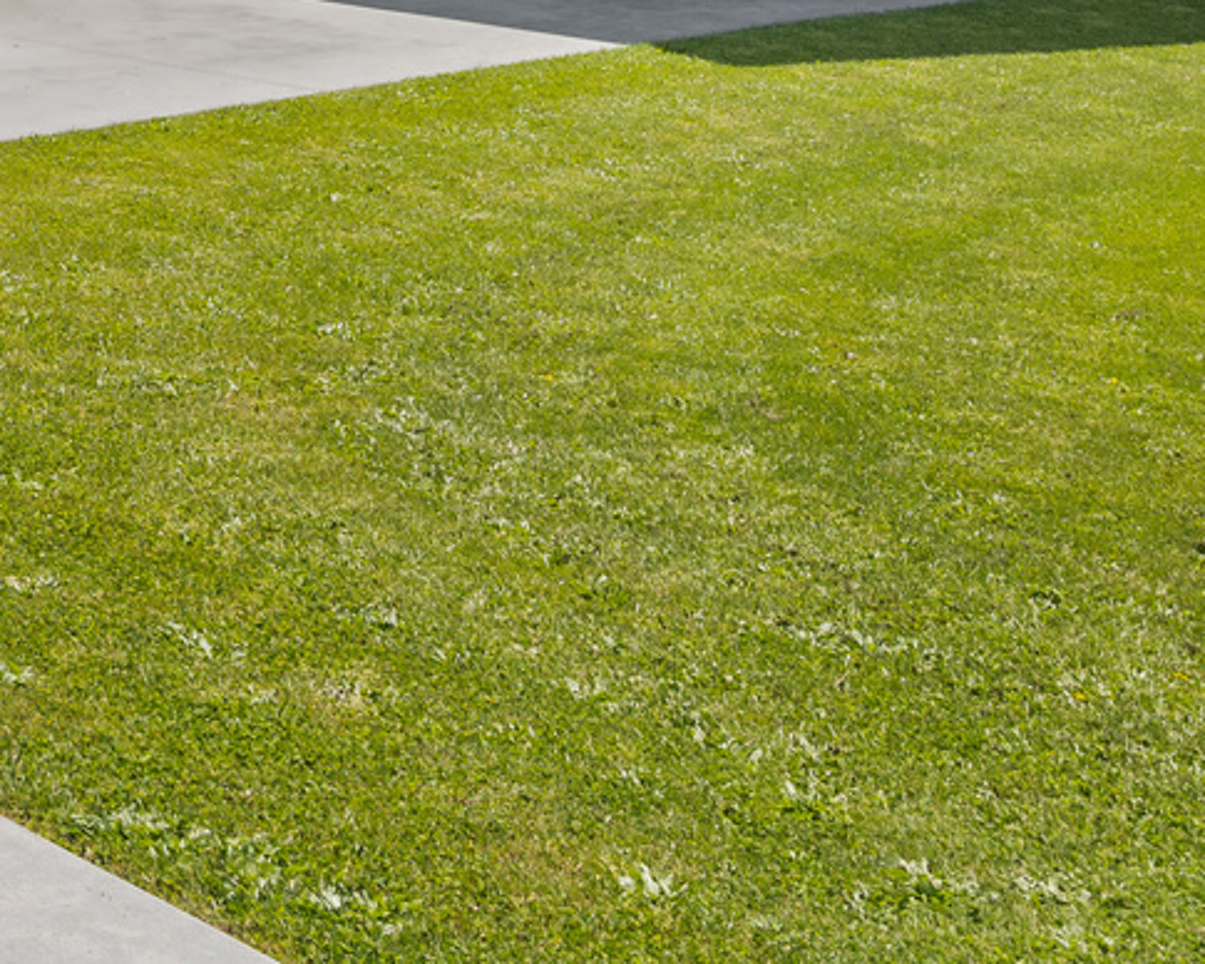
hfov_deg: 23.9
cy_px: -322
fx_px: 2373
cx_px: -487
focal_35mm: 67
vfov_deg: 20.7
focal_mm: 21.5
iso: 160
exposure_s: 1/160
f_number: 7.1
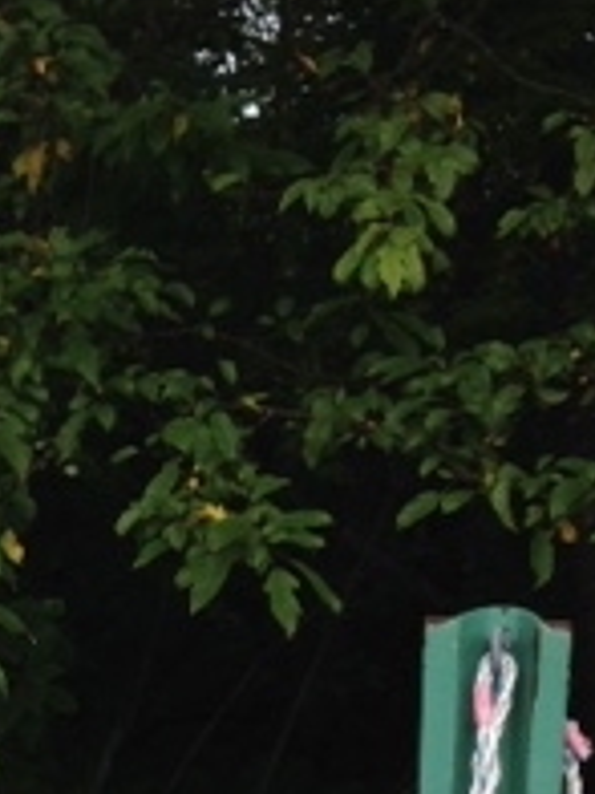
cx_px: -24
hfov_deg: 13.5
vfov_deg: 17.2
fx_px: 2475
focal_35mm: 108
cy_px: 1021
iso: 50
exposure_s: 1/753
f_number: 2.4
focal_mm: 4.12
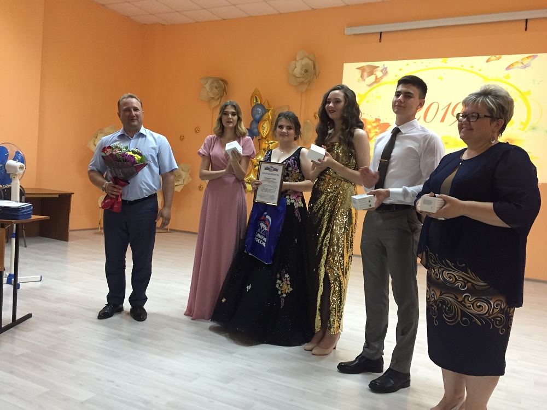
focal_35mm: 29
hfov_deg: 61.7
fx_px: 458
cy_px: 205
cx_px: 274
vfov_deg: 48.2
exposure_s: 1/33
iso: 200
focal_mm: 4.15
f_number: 2.2
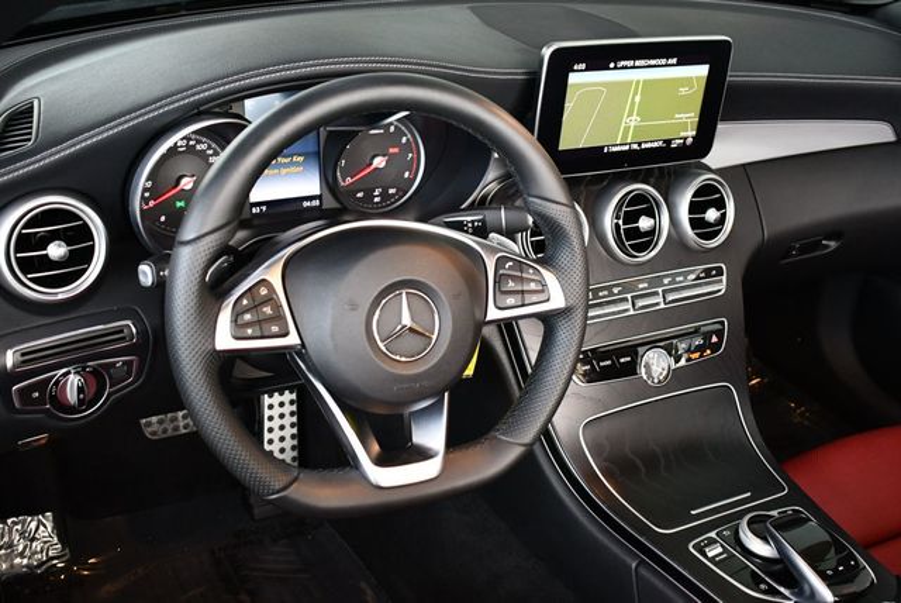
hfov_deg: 44.5
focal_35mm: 44
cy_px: 302
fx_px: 1102
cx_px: 450
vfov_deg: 30.6
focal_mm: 22
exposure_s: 1/125
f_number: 3.8
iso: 1400
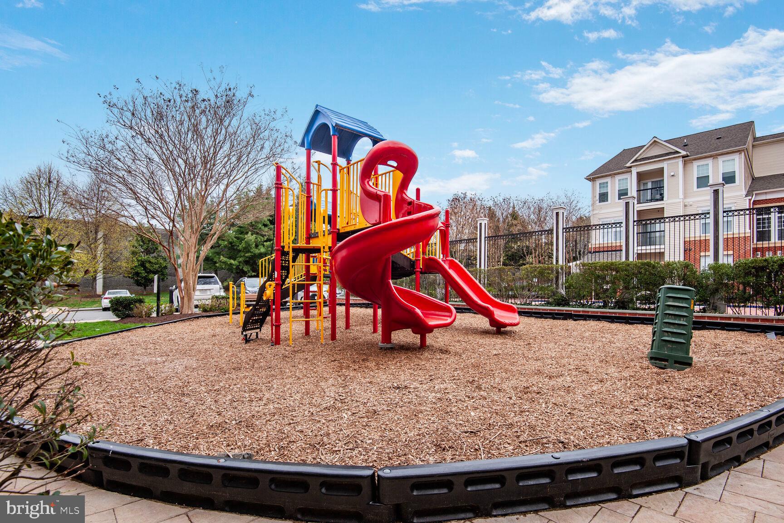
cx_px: 392
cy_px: 262
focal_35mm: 16
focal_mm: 16
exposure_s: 1/160
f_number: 10
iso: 200
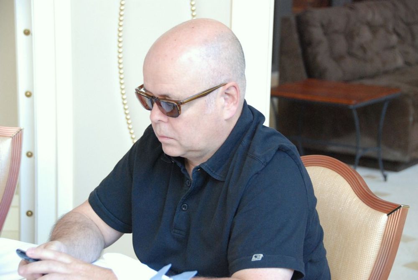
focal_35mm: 90
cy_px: 140
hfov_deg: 22.6
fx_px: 1047
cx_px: 209
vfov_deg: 15.2
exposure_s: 1/100
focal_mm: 60
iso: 1600
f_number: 5
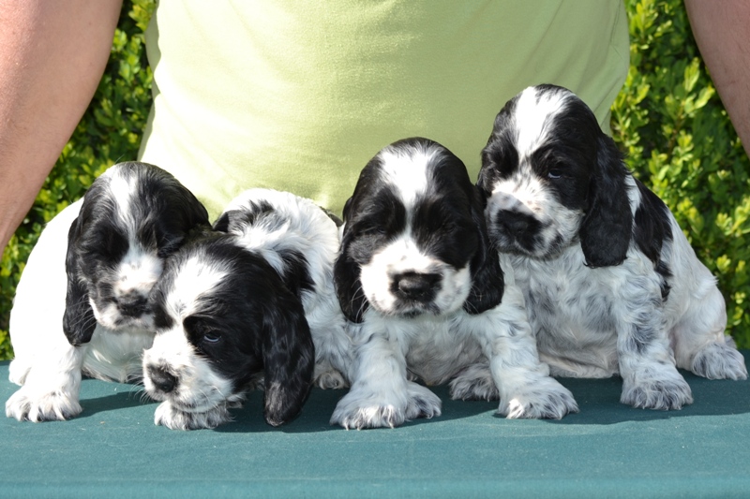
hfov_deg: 24.6
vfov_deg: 16.5
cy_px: 250
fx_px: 1718
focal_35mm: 82
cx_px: 375
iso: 100
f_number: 6.3
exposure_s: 1/200
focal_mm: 55
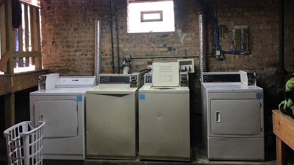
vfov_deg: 35.3
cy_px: 57
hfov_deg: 59.5
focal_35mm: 33
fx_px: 257
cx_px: 145
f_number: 2.2
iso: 40
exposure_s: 1/30
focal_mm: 4.15
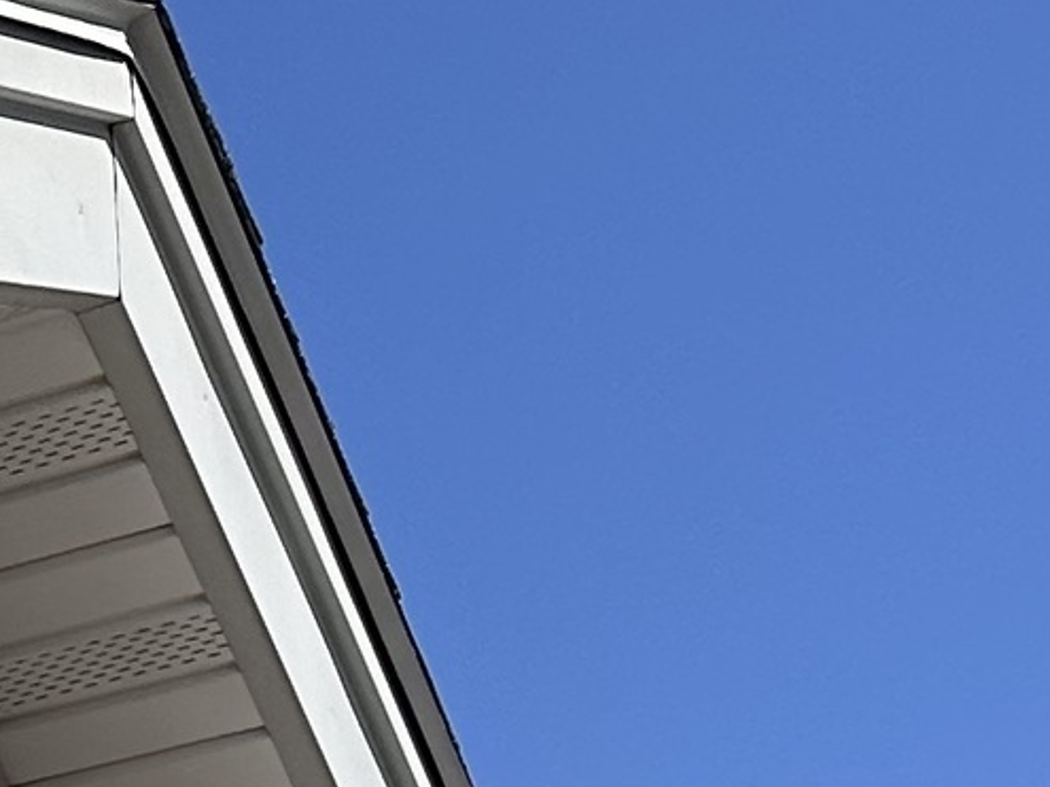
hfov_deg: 11.9
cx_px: -1042
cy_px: 1998
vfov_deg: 8.9
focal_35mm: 149
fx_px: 4518
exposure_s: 1/12048
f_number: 1.78
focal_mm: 6.86
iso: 80
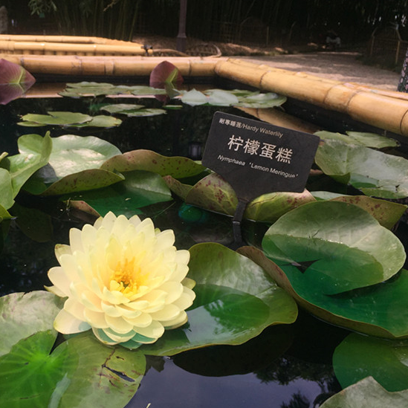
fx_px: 467
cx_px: 145
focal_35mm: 35
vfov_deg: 47.2
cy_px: 204
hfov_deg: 46.7
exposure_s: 1/964
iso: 32
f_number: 2.2
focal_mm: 4.15
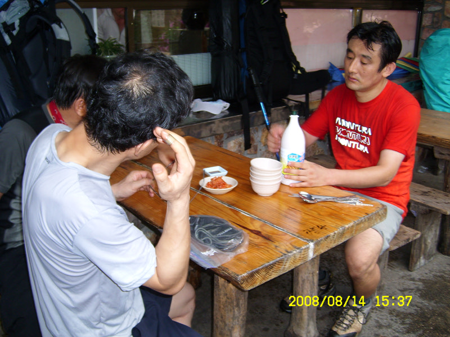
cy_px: 168
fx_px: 455
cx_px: 225
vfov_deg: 40.7
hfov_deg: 52.6
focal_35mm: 35
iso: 50
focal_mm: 5.8
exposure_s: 1/30
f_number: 2.8
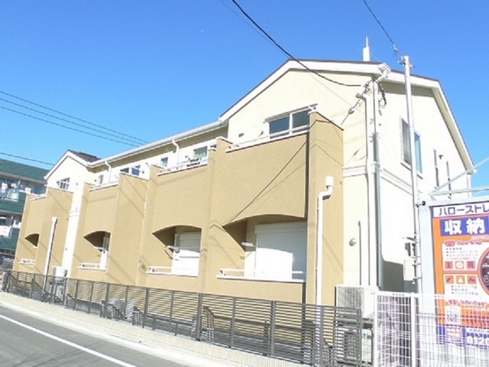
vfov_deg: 41.8
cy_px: 184
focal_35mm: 34
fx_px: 480
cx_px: 244
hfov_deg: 54.0
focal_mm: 5.1
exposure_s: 1/1300
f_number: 2
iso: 80
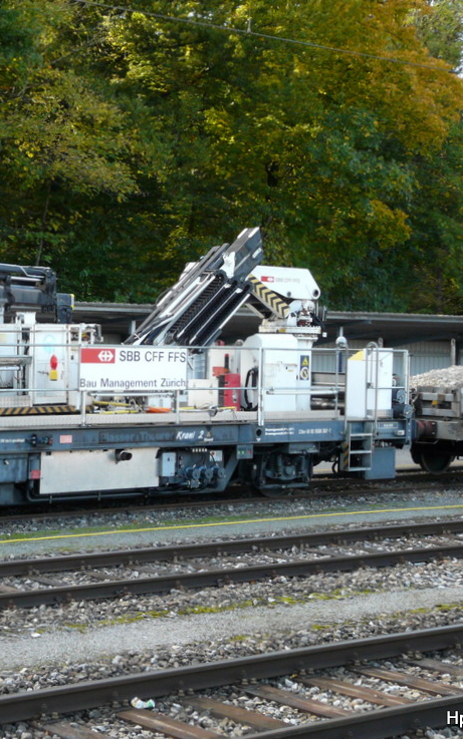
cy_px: 372
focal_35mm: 69
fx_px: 1392
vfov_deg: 29.8
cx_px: 2
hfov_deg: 18.4
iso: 160
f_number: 3.2
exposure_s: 1/160
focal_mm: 7.9
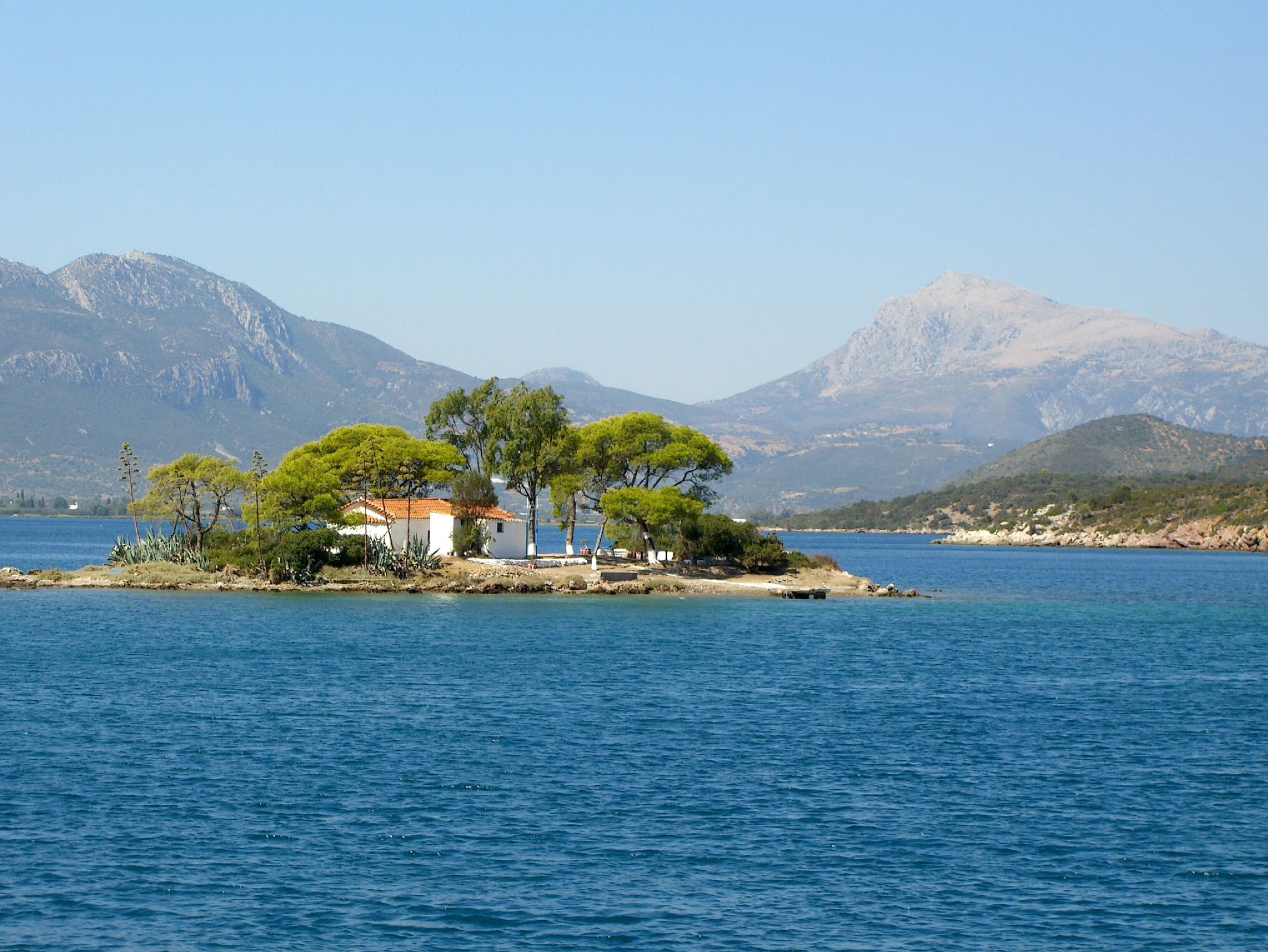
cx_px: 630
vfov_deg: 12.9
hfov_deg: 17.1
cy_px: 478
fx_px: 4213
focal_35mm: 115
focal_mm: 23.7
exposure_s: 1/200
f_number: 7.4
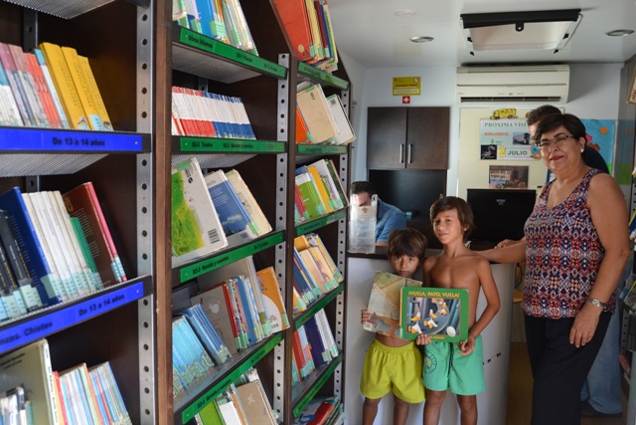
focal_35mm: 30
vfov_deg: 43.6
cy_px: 212
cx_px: 318
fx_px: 530
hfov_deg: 61.9
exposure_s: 1/100
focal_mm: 20
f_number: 5
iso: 800
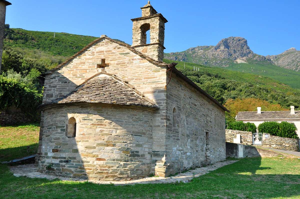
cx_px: 150
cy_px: 100
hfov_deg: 51.3
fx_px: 312
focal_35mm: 38
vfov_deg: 35.4
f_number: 10
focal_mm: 25
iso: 400
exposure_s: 1/400
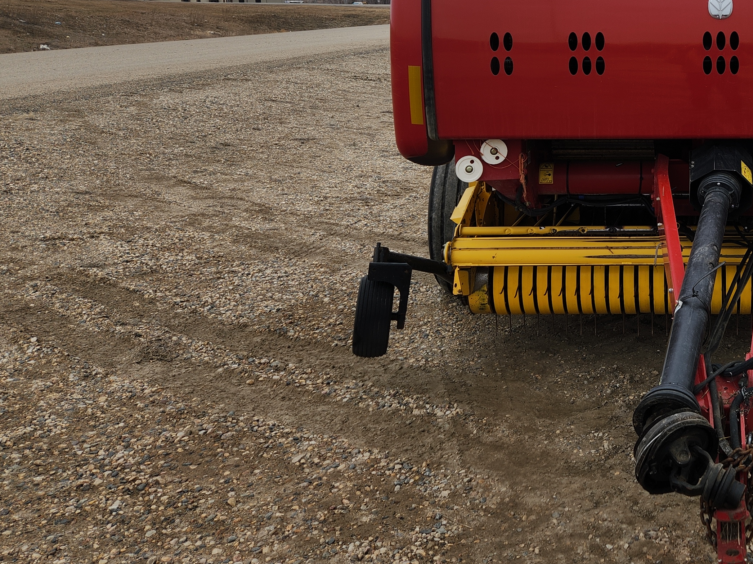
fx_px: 957
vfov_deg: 32.2
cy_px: 130
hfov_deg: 39.5
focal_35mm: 44
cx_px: 690
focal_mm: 5.4
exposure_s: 1/633
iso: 20
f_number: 1.8
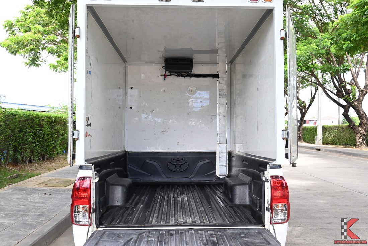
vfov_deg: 41.1
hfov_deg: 58.7
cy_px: 123
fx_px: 327
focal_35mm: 32
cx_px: 184
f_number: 5
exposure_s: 1/1250
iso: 1250
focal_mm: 32
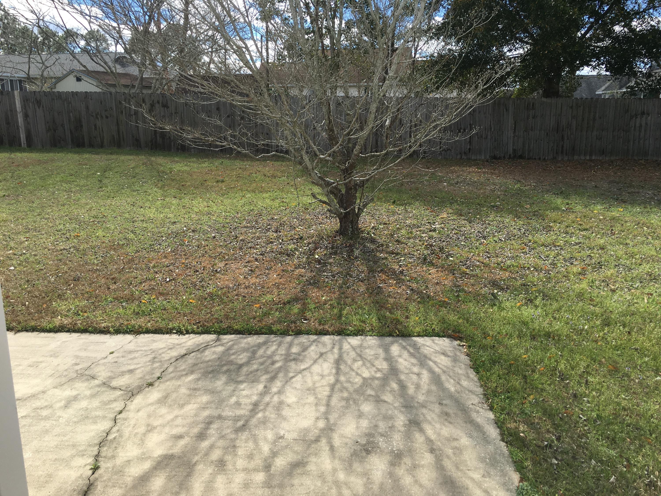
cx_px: 330
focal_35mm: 29
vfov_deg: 48.2
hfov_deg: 61.7
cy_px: 248
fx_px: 554
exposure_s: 1/938
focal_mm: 4.15
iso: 25
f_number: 2.2
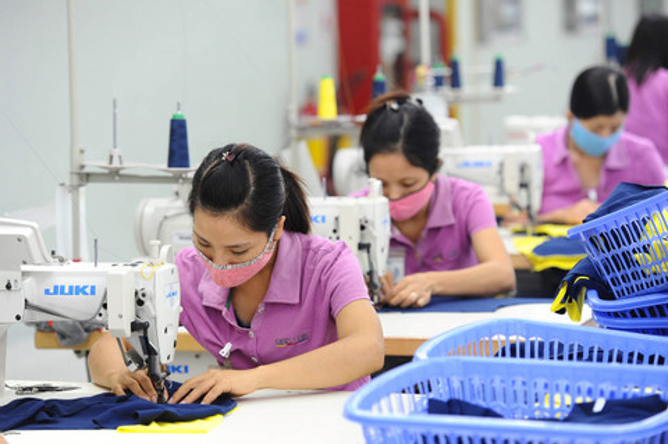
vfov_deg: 10.1
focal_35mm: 135
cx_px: 334
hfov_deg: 15.2
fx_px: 2502
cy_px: 222
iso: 1250
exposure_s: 1/125
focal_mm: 135
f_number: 3.2
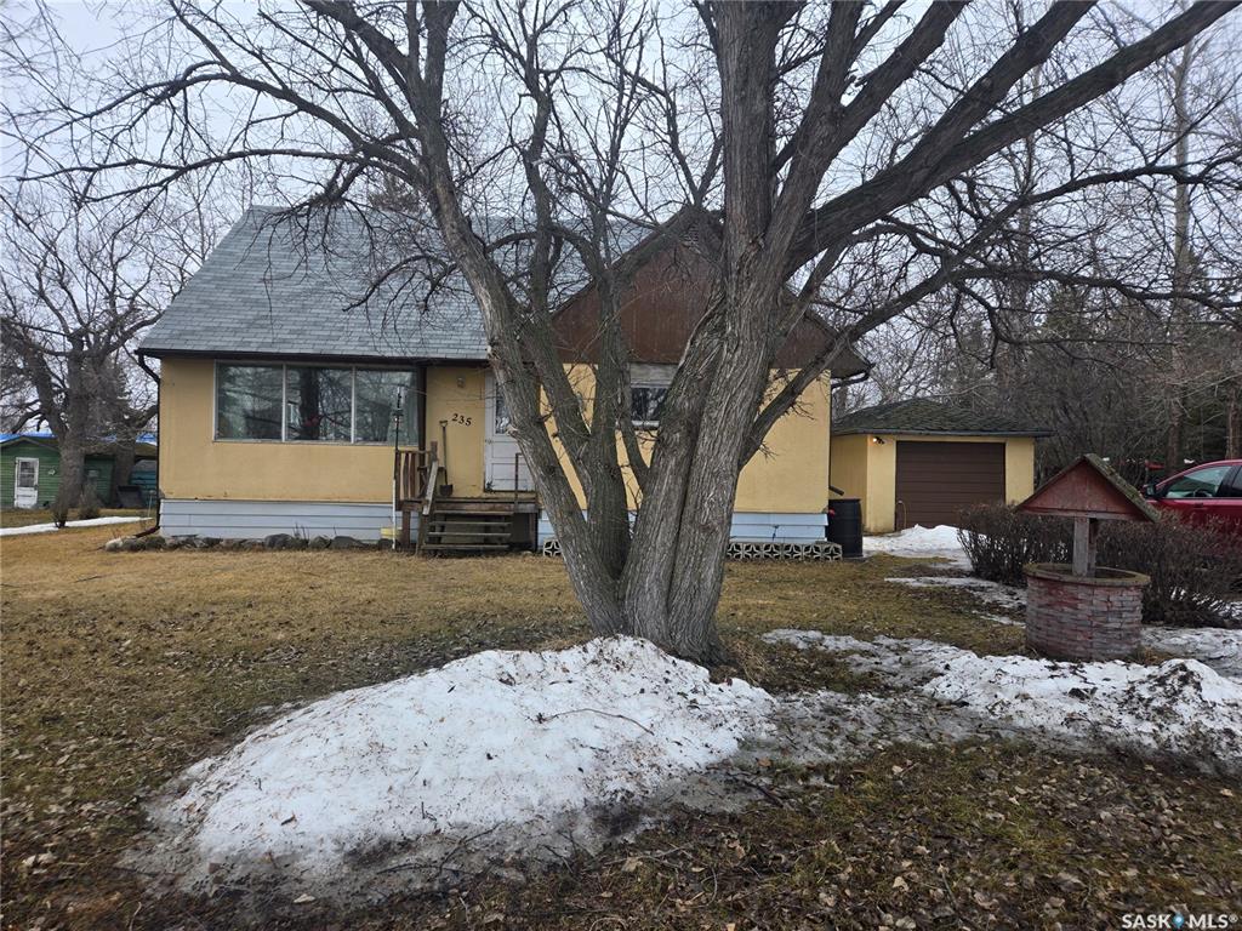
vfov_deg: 58.9
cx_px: 621
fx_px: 825
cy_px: 466
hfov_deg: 73.9
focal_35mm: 23
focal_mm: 5.4
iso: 25
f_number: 1.8
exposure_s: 1/425
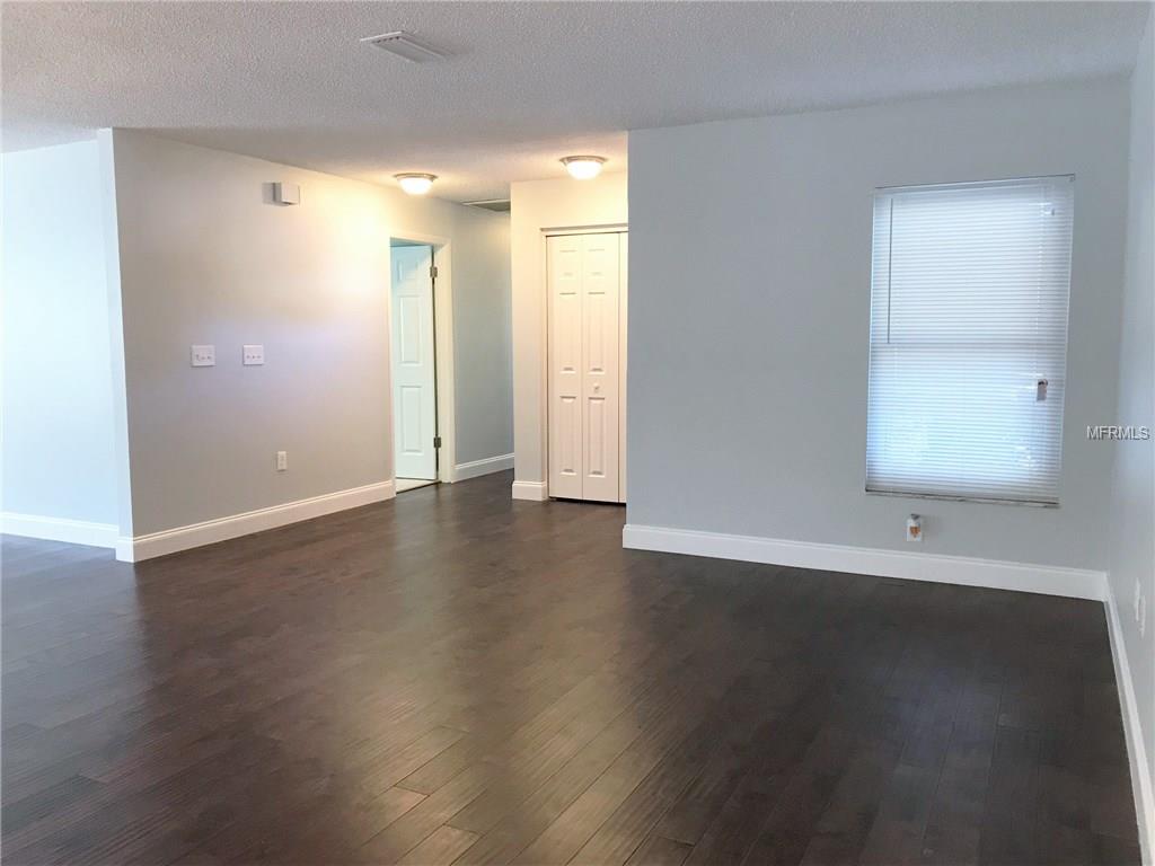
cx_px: 578
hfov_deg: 63.4
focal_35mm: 28
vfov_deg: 49.7
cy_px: 433
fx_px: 934
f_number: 1.8
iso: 40
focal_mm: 3.99
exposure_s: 1/24
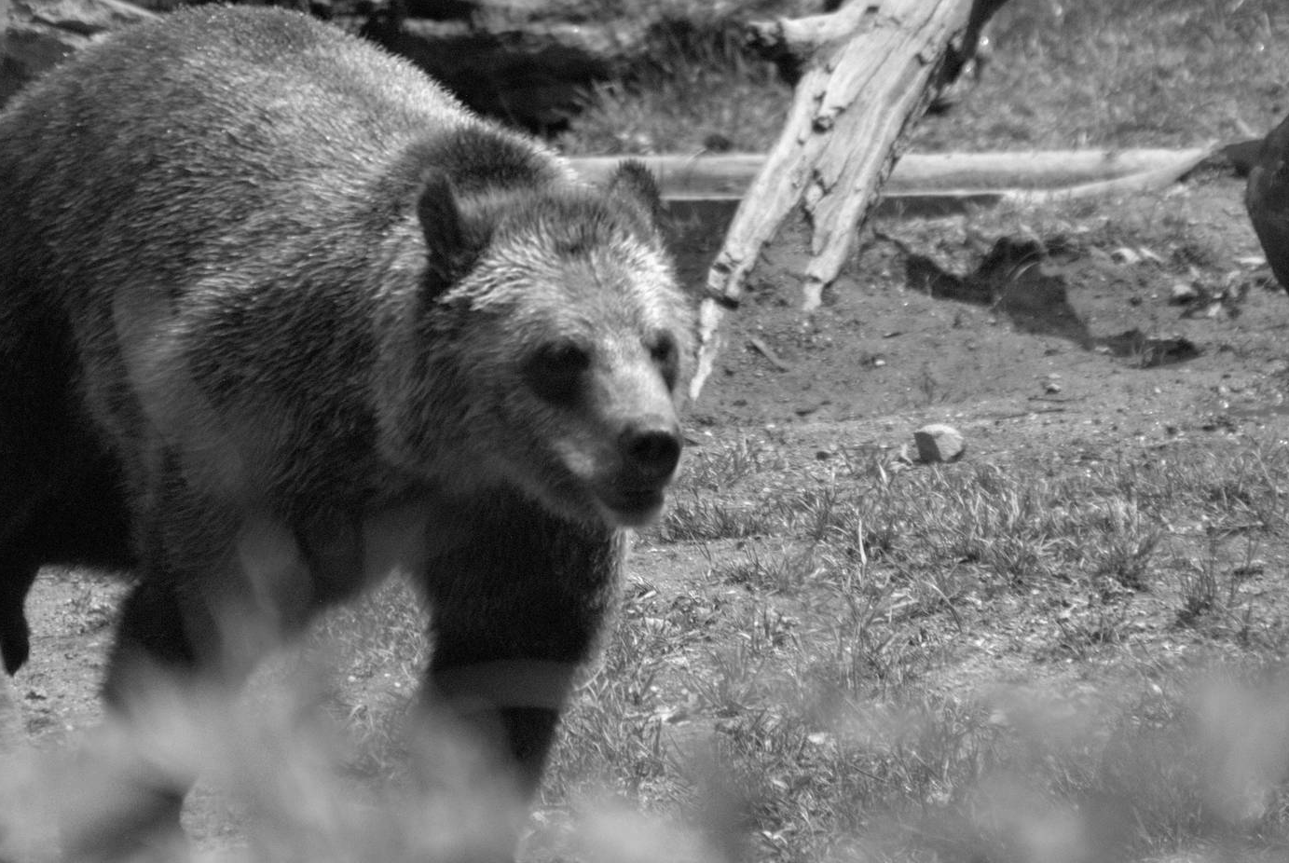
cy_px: 431
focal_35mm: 486
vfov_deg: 2.8
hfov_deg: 4.2
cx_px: 623
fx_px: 17423
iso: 1600
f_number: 9
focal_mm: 280
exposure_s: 1/1600
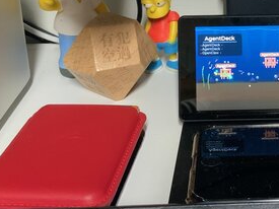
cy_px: 18
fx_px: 612
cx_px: 259
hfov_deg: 24.8
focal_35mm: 76
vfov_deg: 19.0
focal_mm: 3
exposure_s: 1/40
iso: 250
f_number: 1.8
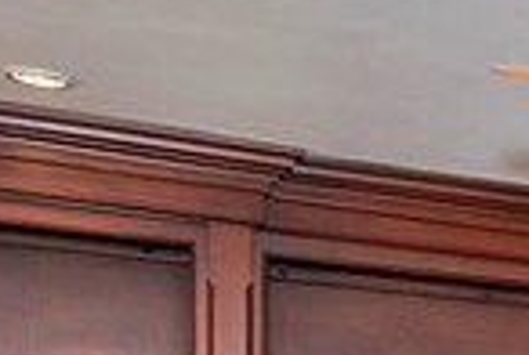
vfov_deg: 12.2
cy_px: 603
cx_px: 1355
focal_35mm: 105
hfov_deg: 13.1
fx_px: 1546
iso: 400
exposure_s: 1/30
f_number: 8
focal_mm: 10
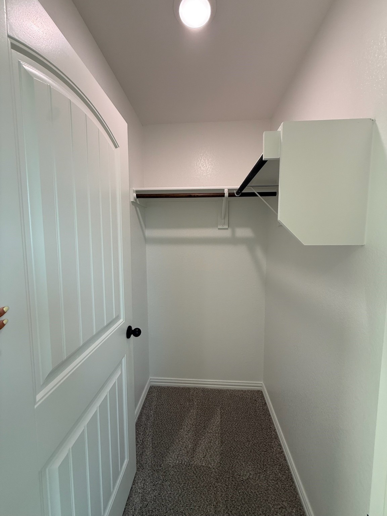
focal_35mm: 14
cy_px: 258
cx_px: 194
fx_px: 209
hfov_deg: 85.7
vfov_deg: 102.1
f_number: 2.2
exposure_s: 1/120
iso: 125
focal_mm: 2.22
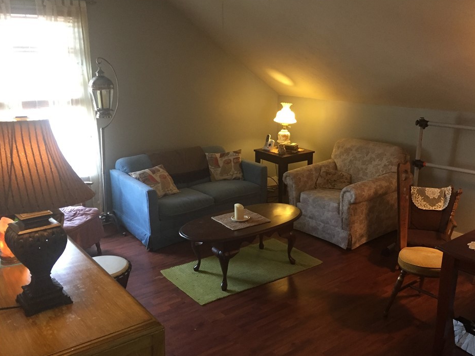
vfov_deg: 44.1
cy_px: 189
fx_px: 439
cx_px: 260
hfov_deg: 56.7
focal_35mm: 32
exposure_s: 1/30
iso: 200
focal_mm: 4.15
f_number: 2.2
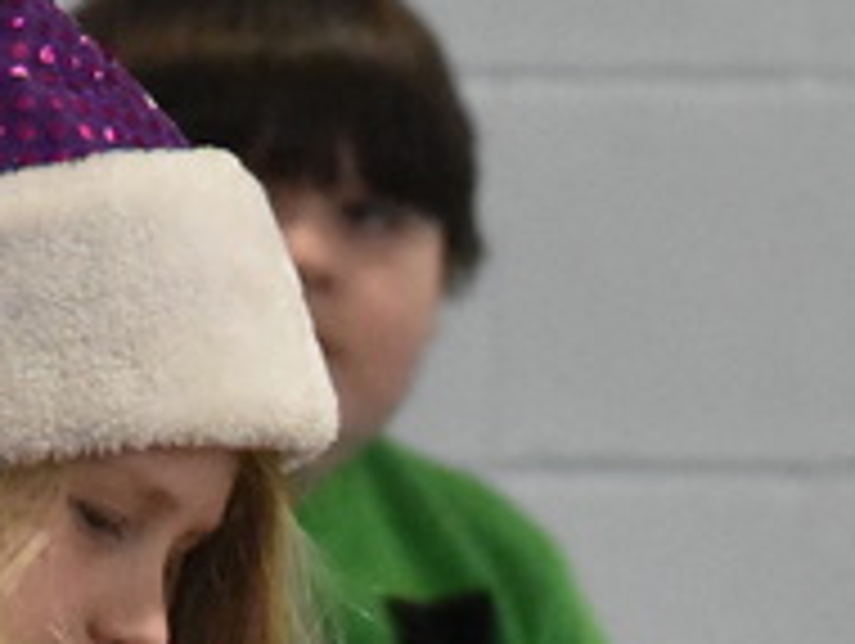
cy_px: 916
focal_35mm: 1086
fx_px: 26858
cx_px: 738
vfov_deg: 1.4
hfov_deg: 1.8
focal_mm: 140
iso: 6400
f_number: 5.6
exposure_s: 1/320
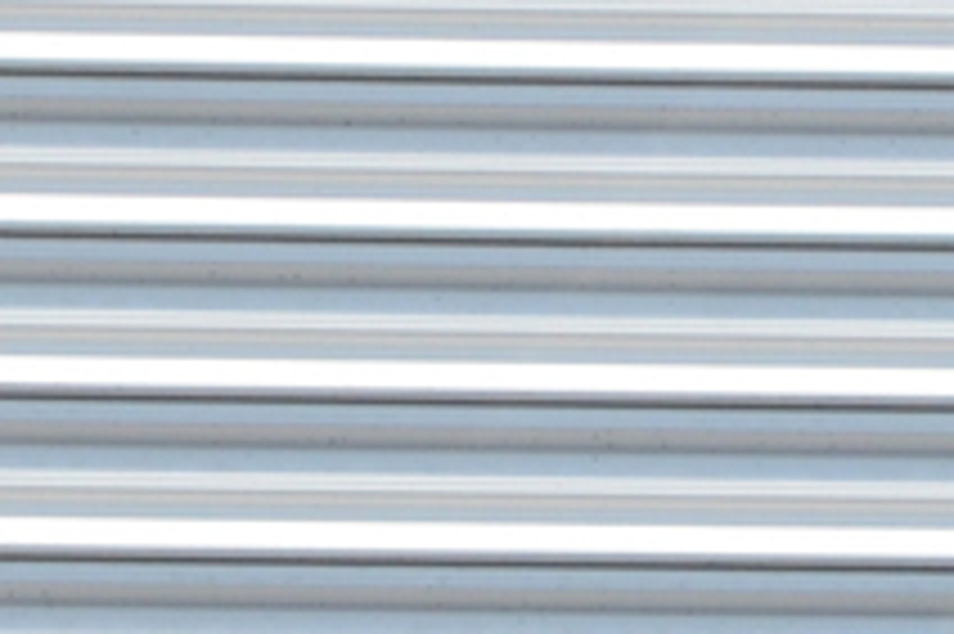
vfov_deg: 2.8
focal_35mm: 488
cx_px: 1368
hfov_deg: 4.2
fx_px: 12922
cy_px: 1290
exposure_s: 1/400
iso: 400
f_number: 7.1
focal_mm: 46
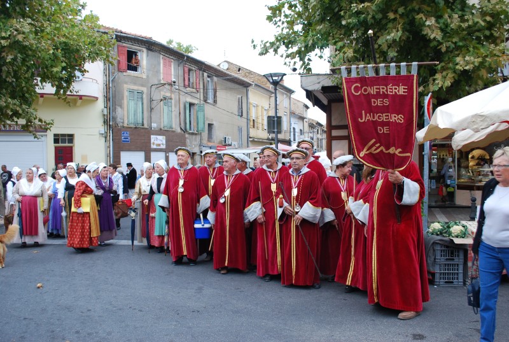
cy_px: 171
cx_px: 254
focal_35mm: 30
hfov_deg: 61.8
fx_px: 425
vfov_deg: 43.8
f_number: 5
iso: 200
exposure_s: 1/100
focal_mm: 20
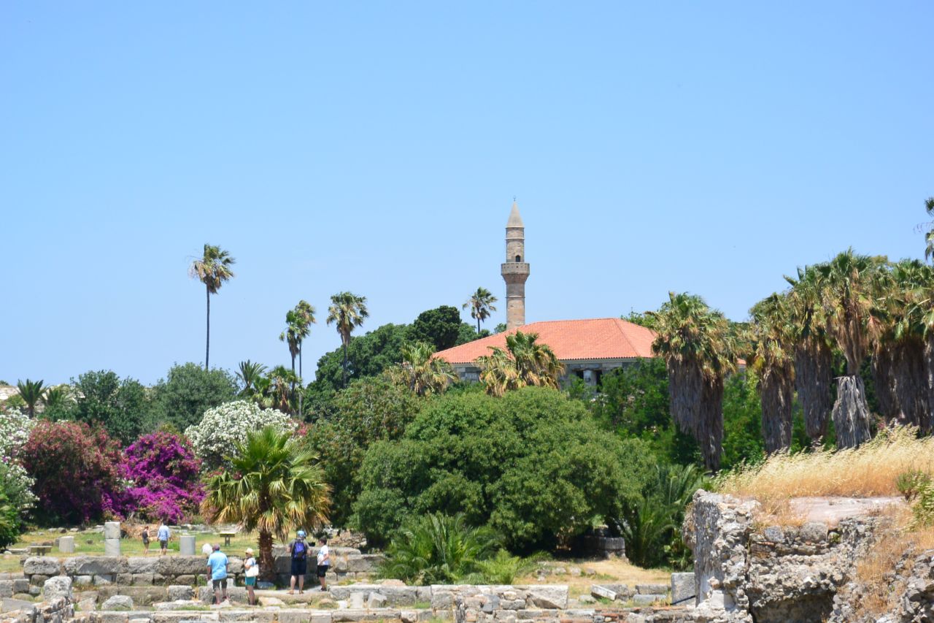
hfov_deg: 25.1
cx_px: 467
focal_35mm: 81
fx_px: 2101
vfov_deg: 16.9
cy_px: 312
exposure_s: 1/640
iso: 160
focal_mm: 30
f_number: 5.6
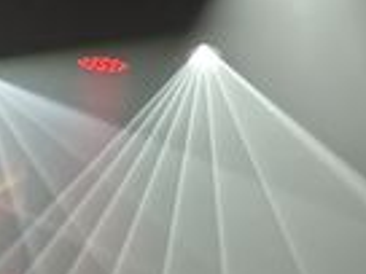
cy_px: 379
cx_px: 110
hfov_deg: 9.3
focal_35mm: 212
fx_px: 2242
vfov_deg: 6.9
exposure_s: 1/58
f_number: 1.78
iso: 125
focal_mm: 6.86
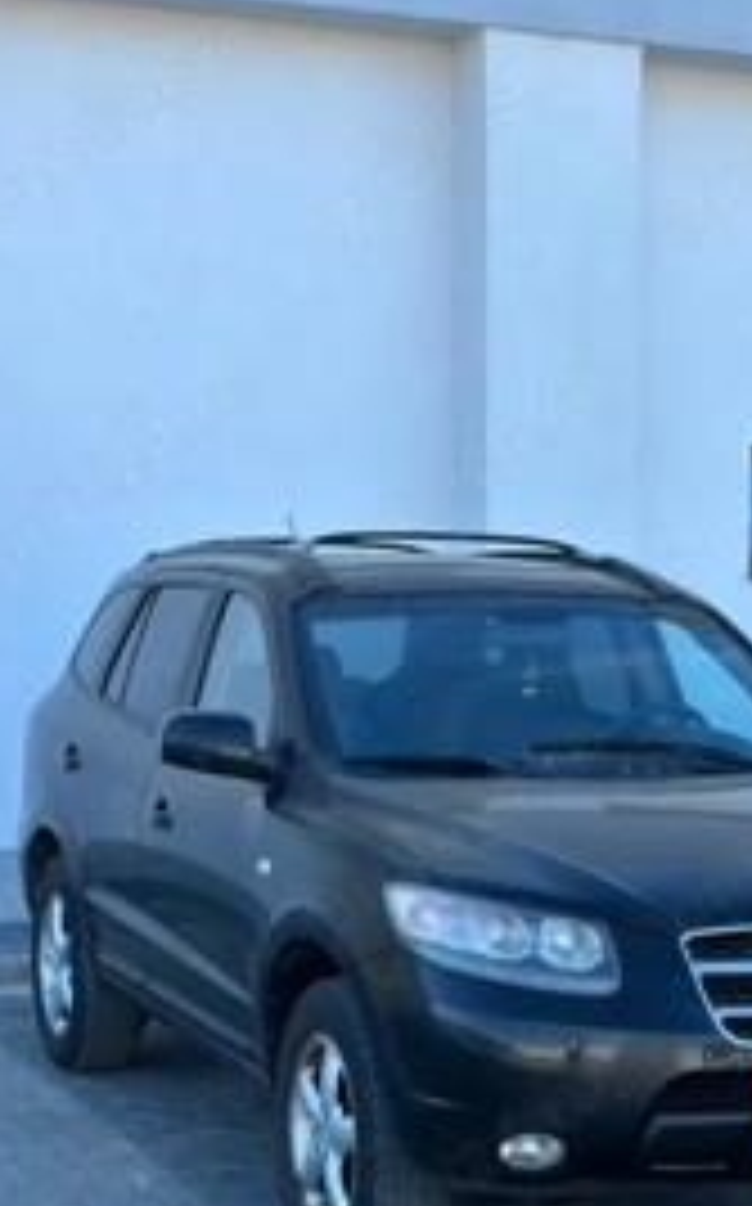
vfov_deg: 26.9
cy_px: 882
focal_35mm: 76
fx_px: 2497
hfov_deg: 17.0
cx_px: 549
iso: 80
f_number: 1.78
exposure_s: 1/1107
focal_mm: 6.86
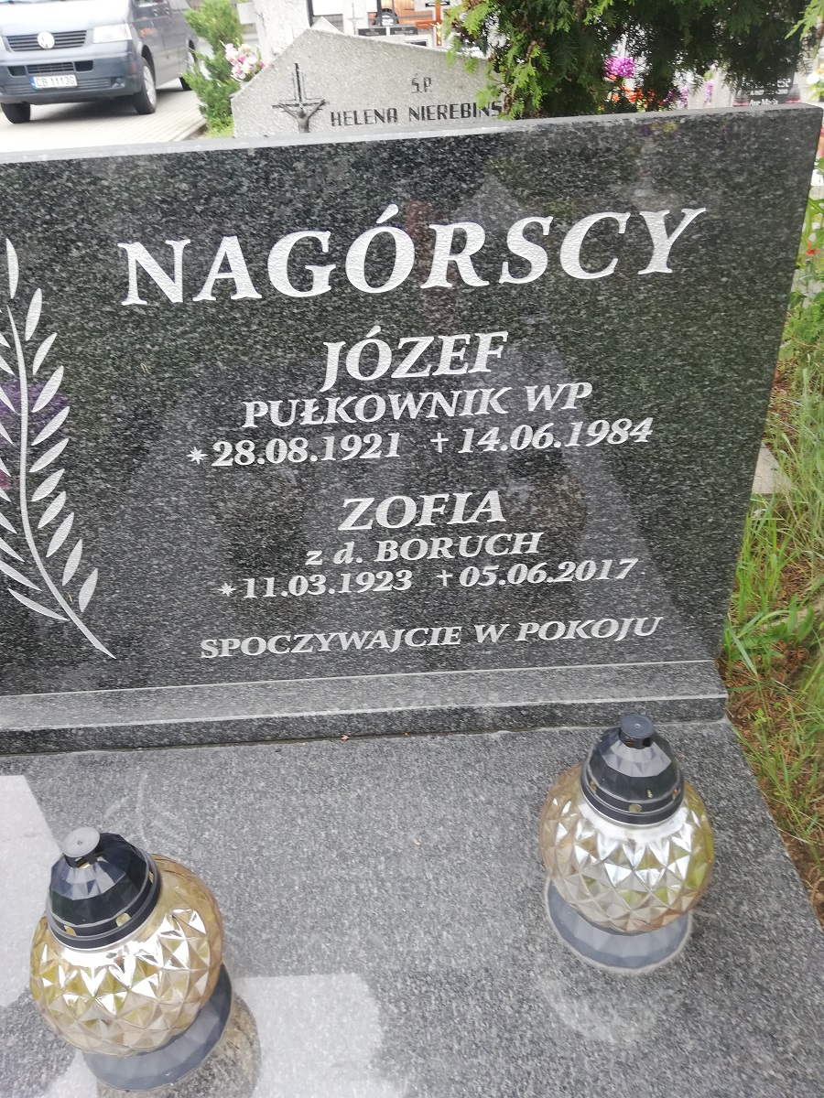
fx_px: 857
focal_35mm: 27
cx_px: 412
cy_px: 549
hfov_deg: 51.4
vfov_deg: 65.3
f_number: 2.2
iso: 64
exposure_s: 1/100
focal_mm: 3.81
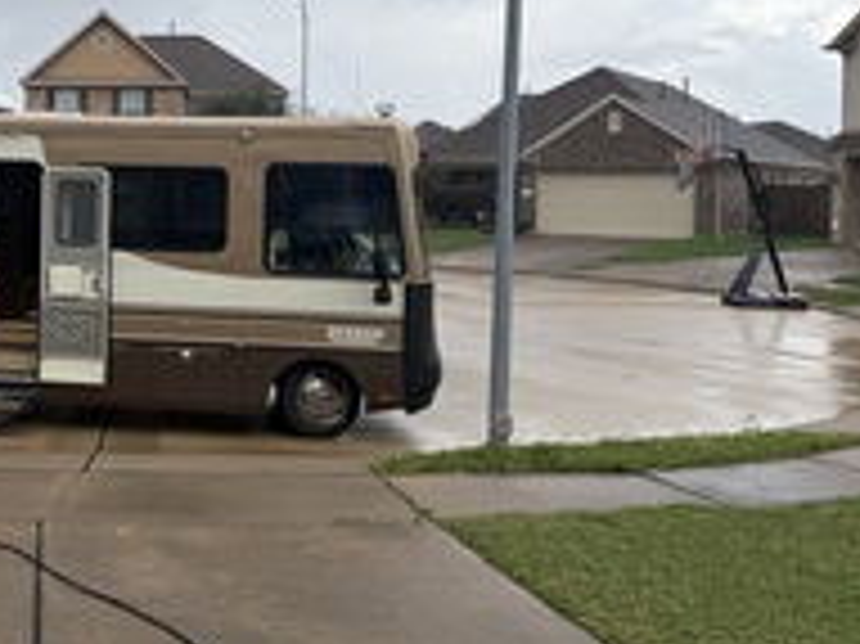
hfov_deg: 40.3
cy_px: 214
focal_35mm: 44
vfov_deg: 32.6
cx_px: 113
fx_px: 1092
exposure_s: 1/1812
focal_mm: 6.76
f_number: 1.78
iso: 80
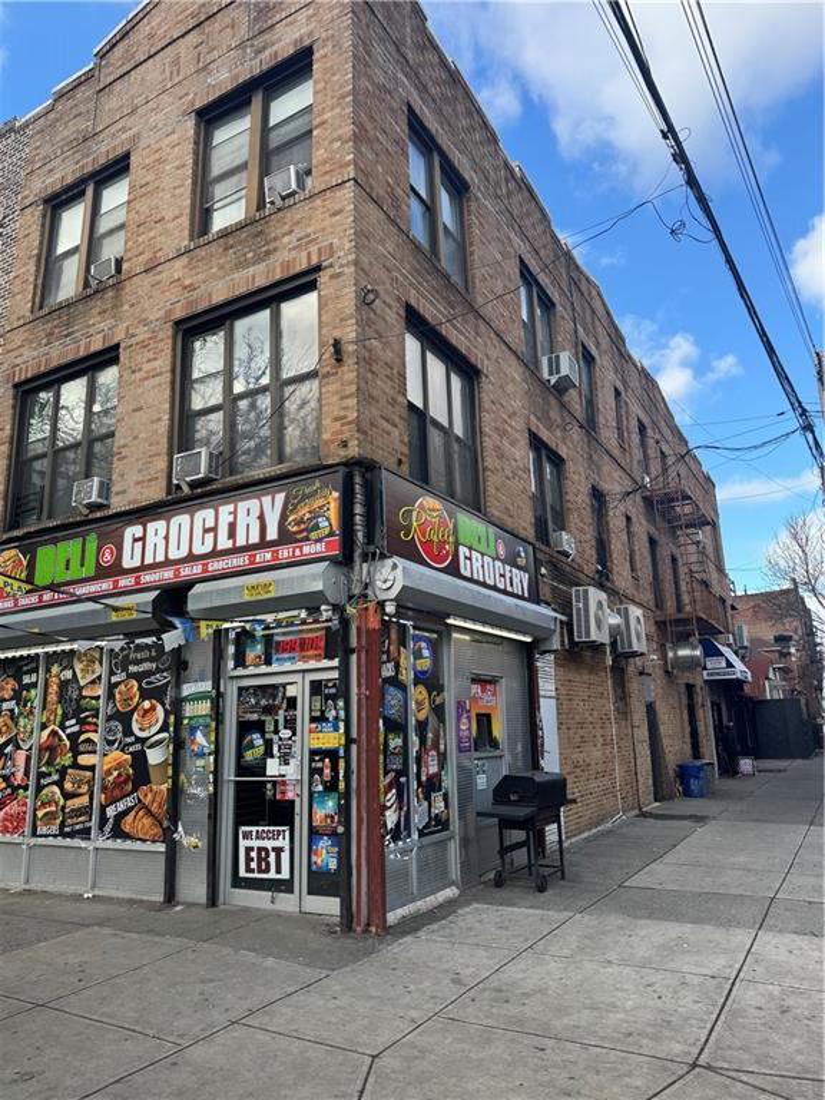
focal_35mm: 24
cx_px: 412
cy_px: 550
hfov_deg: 56.8
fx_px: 763
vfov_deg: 71.6
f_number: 1.78
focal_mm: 6.76
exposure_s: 1/1172
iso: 80
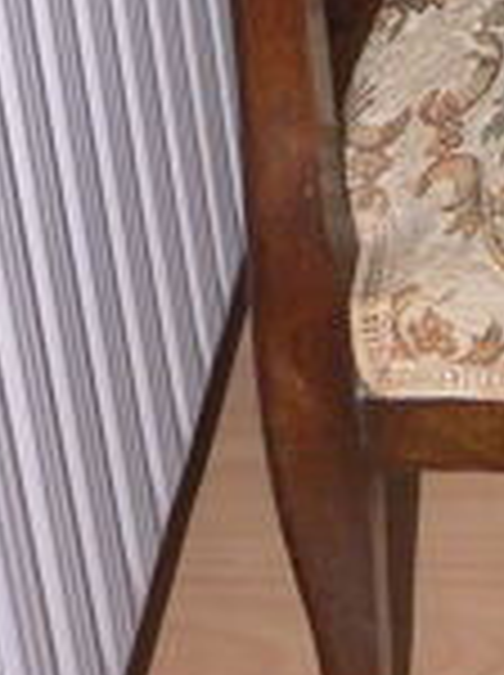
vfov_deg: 11.7
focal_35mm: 154
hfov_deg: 9.1
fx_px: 2998
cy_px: -594
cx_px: 981
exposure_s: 1/60
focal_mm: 6
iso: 100
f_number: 2.8
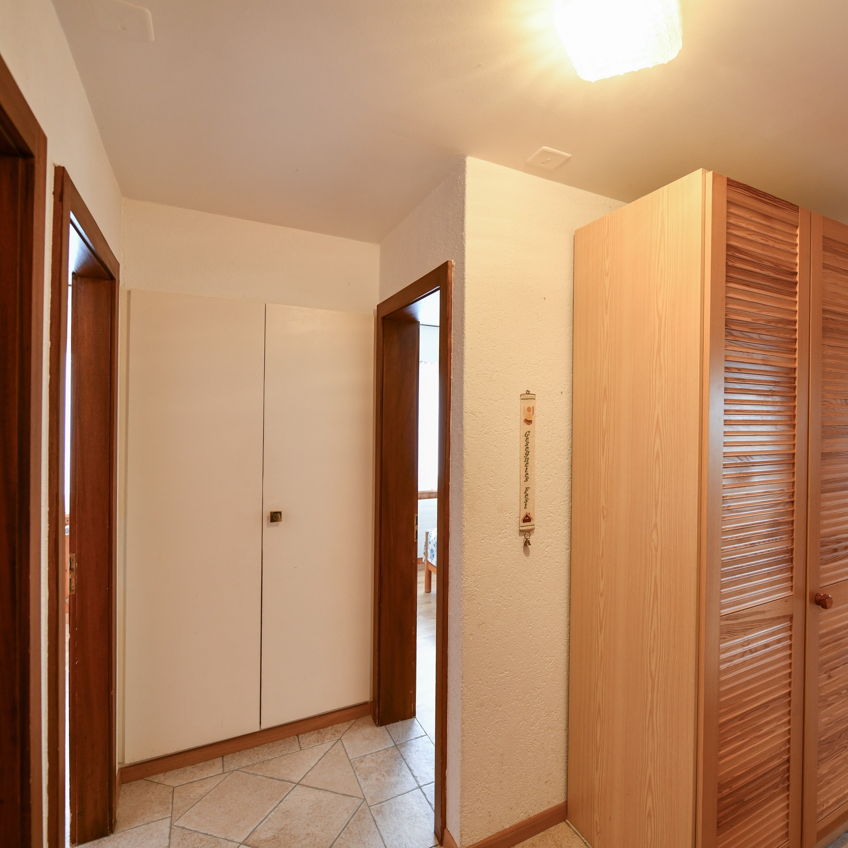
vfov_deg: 80.7
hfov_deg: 79.9
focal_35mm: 18
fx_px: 499
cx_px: 505
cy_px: 423
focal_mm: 14
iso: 500
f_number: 3.5
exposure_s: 1/50
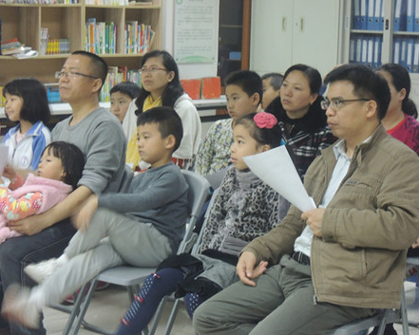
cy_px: 173
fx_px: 1166
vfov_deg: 16.4
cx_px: 212
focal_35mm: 94
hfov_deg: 20.4
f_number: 5
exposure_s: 1/13
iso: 800
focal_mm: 15.2
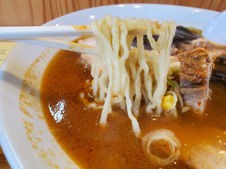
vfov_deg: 53.1
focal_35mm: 26
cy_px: 84
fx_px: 170
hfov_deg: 67.3
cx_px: 113
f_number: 2.4
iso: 200
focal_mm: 4.3
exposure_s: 1/100
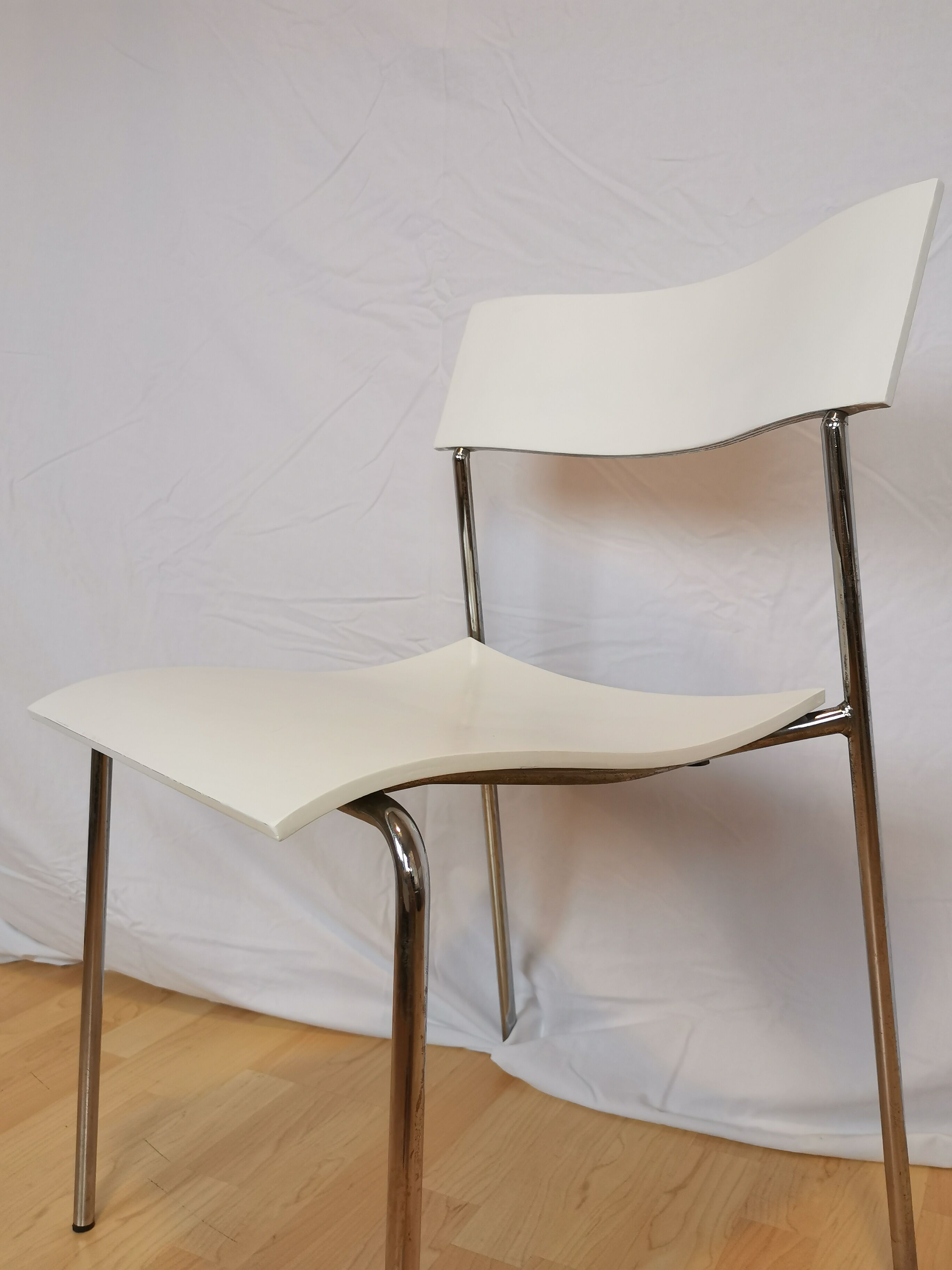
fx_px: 1063
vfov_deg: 61.7
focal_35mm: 29
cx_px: 476
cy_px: 635
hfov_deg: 48.2
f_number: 1.8
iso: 160
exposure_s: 1/100
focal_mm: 5.58
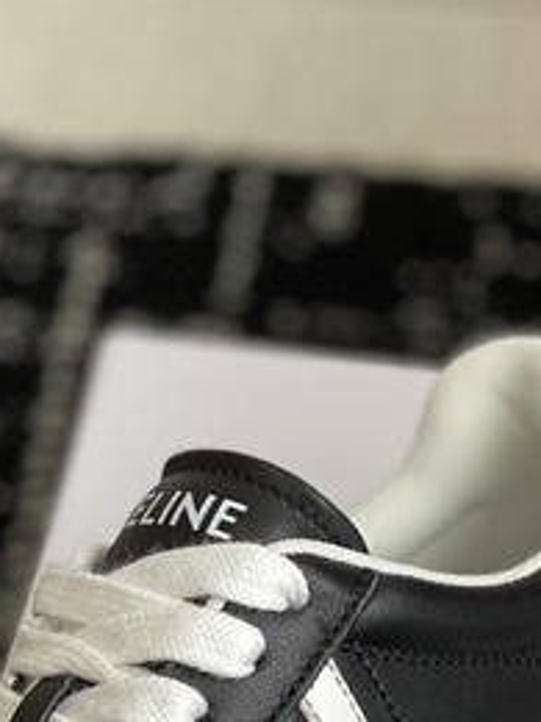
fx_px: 3605
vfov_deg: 11.4
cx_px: 472
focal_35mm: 173
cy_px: 594
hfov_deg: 8.6
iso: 20
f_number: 2
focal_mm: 6
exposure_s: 1/224
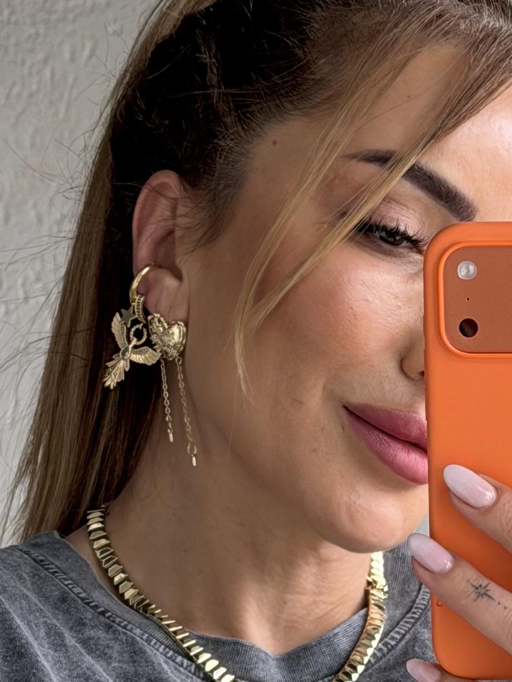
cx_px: 574
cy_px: 806
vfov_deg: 12.2
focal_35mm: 158
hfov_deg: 9.3
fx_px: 3115
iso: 50
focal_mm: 6.76
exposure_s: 1/225
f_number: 1.78
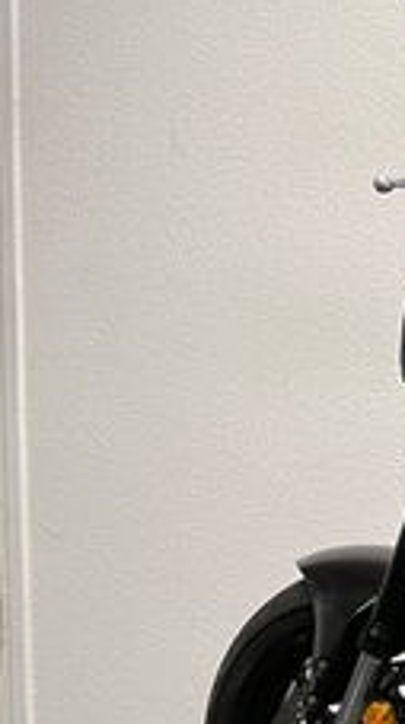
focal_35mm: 80
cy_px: 549
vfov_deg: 26.2
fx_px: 1534
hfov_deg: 11.9
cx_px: 1008
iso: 64
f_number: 1.6
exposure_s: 1/50
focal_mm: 5.1
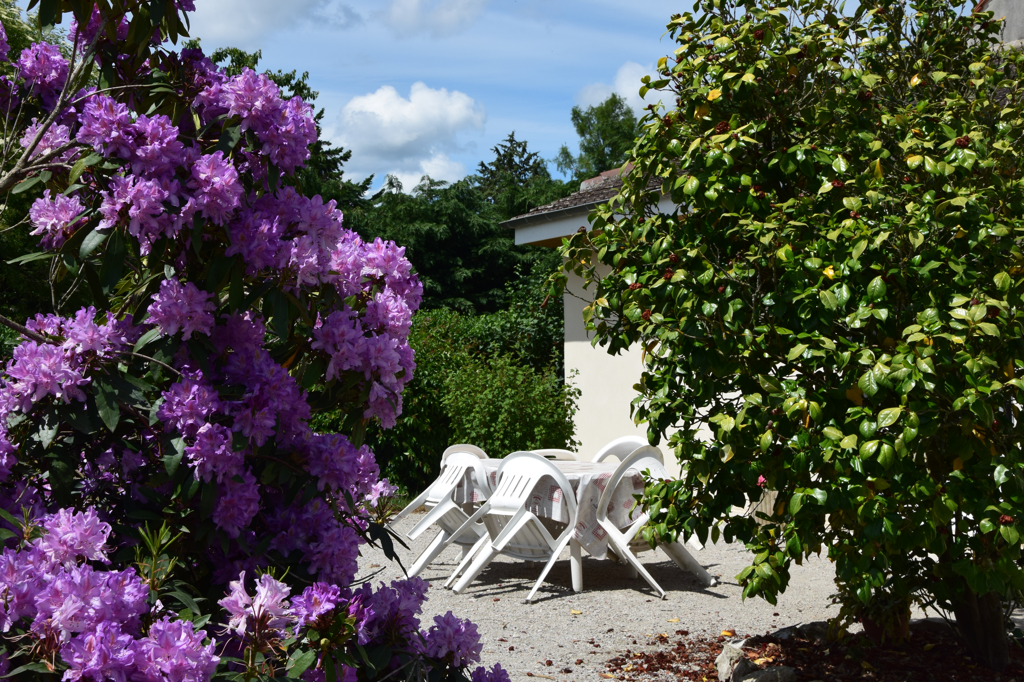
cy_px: 339
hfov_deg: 37.5
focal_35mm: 53
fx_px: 1507
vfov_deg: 25.5
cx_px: 501
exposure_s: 1/500
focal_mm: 32
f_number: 11
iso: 360
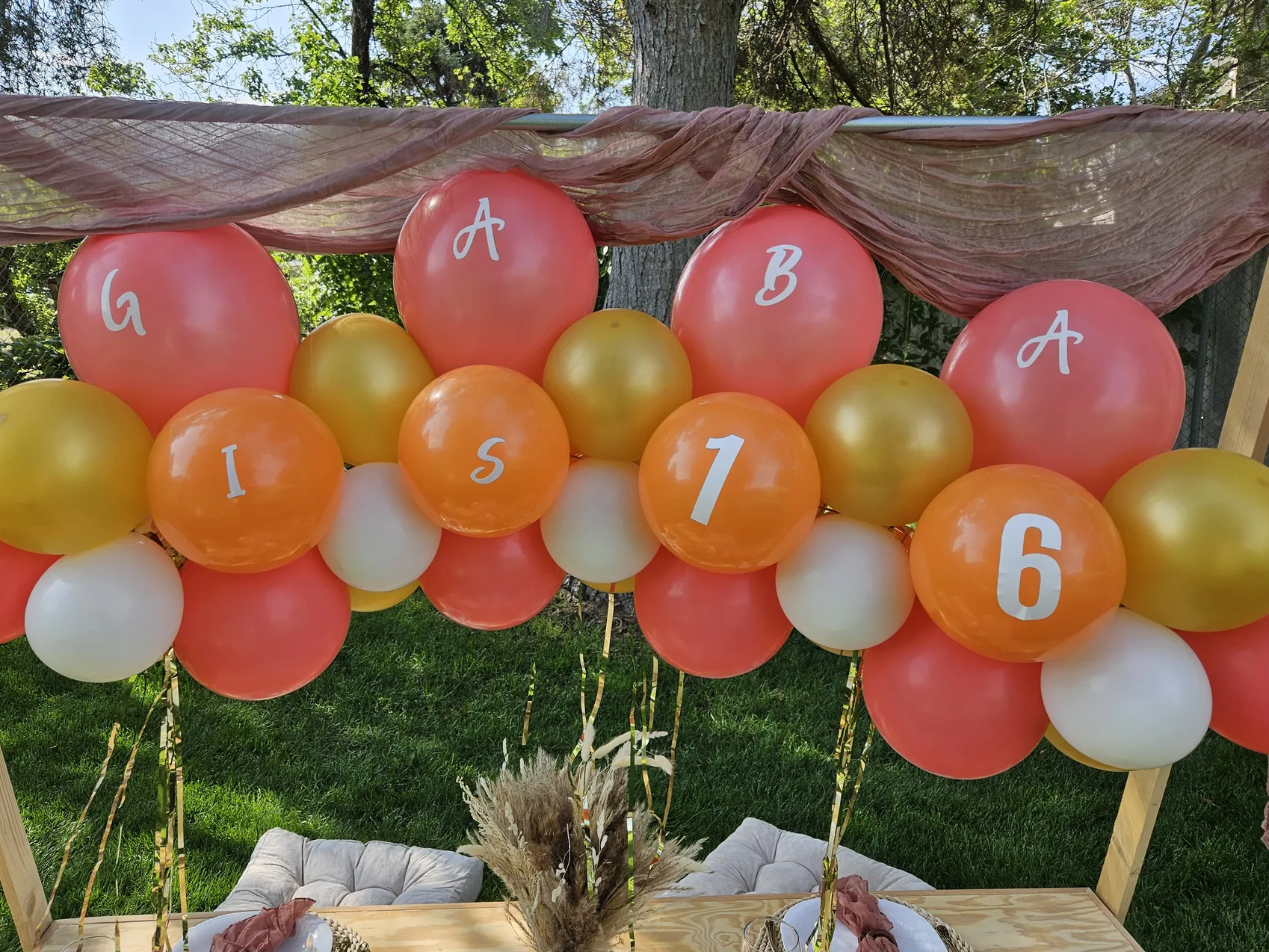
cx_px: 586
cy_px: 441
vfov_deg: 53.0
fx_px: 953
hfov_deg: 67.2
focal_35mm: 26
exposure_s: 1/575
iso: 25
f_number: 1.8
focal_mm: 5.4
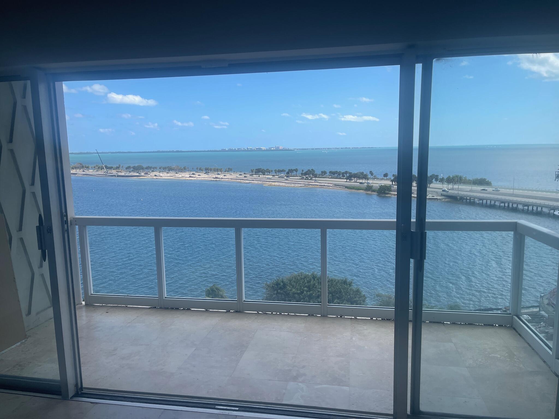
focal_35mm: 25
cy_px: 210
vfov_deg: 54.9
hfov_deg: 69.4
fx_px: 404
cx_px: 280
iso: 32
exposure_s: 1/2597
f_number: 1.6
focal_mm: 5.1
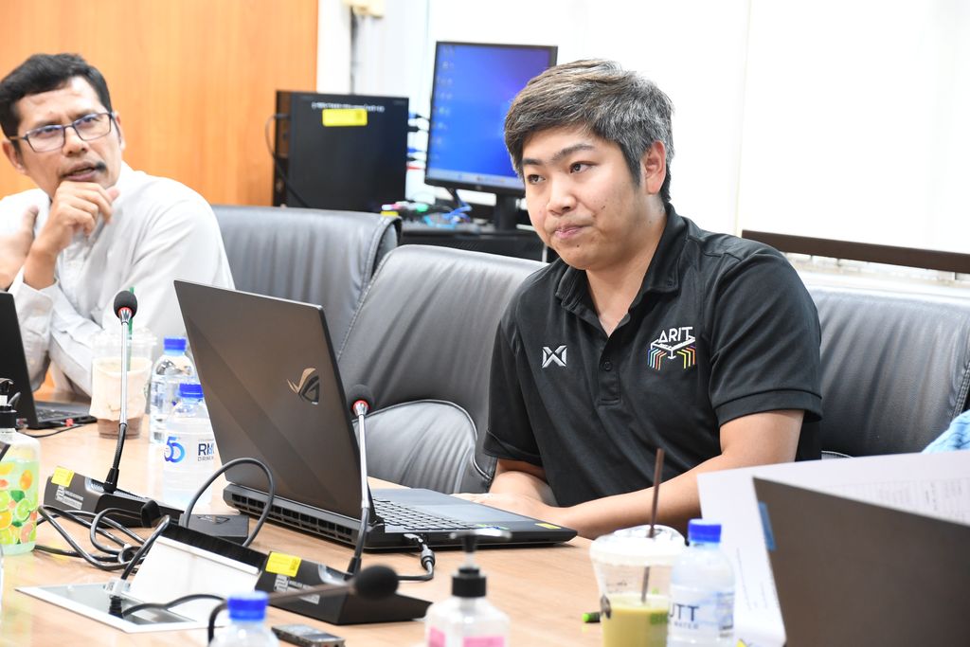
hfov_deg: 15.2
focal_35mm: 135
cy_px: 324
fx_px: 3638
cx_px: 485
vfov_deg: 10.2
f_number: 7.1
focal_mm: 90
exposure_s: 1/30
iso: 1600
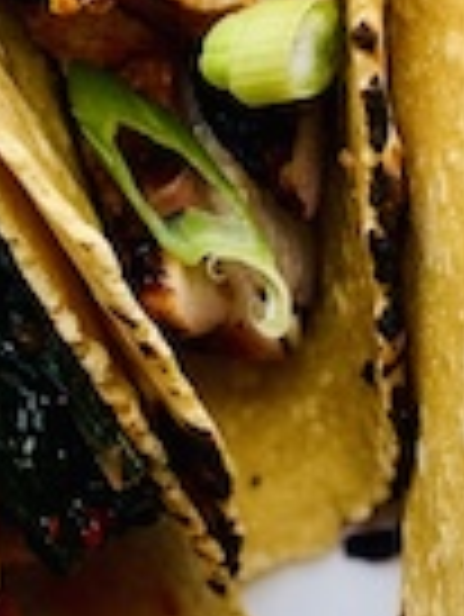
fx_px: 4515
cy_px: 65
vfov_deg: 7.8
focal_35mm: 253
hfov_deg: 5.9
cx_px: 167
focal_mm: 5.96
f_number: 1.6
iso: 40
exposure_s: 1/121
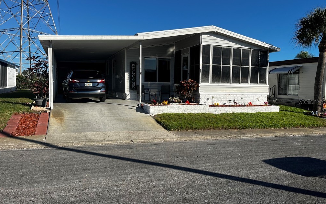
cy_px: 101
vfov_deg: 44.5
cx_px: 164
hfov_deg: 66.5
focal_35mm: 28
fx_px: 249
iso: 50
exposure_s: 1/4149
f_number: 1.6
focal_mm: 5.1
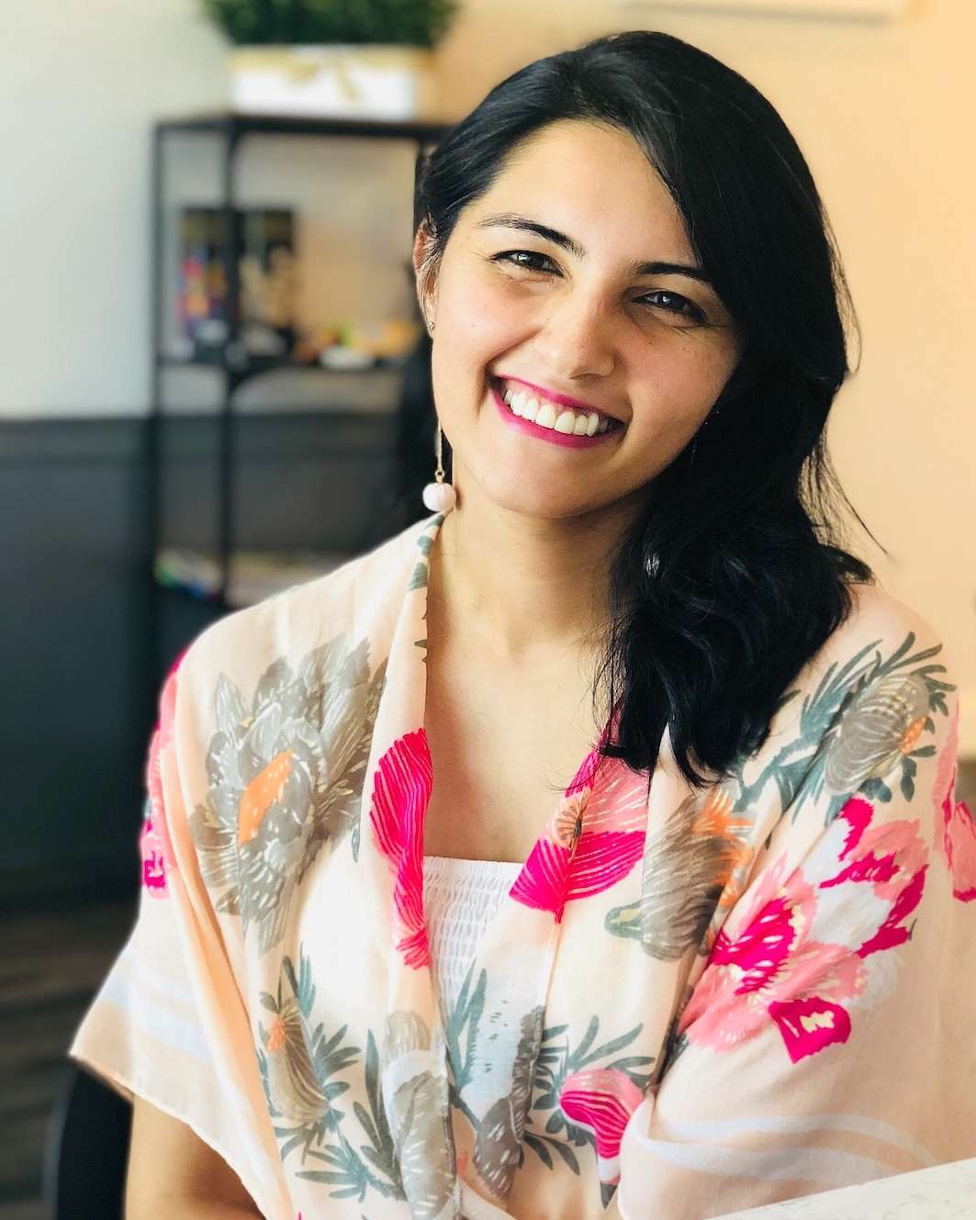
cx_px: 481
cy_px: 616
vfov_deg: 34.2
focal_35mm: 55
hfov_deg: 27.6
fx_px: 1986
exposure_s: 1/30
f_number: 2.4
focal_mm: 6
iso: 125
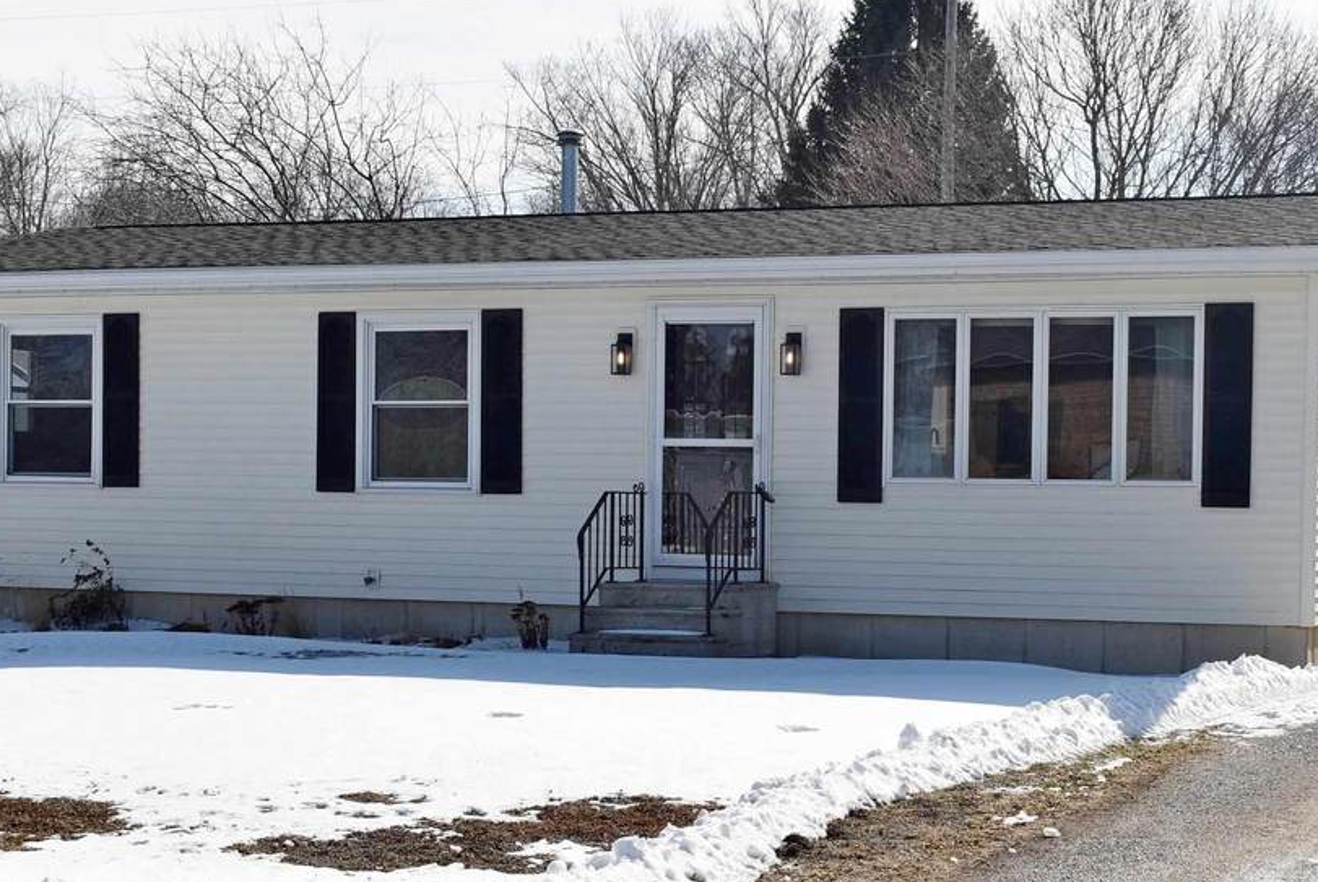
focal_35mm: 71
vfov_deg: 19.2
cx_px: 762
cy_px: 611
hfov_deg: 28.4
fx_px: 2603
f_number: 10
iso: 100
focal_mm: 30
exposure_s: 1/400
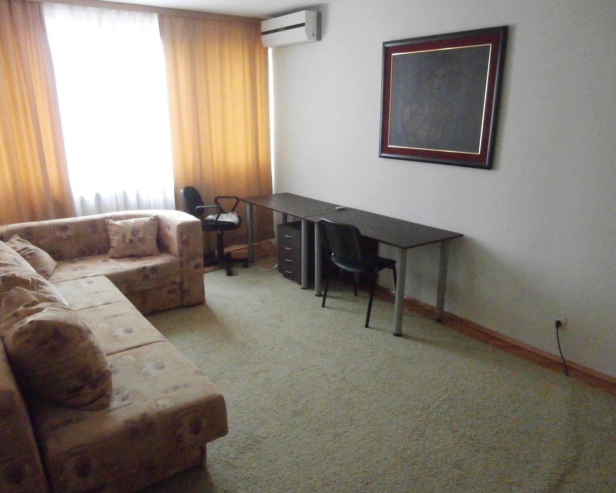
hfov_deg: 66.0
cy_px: 251
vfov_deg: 54.9
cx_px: 299
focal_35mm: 26
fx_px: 474
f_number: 3
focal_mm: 4.2
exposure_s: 1/80
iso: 1600
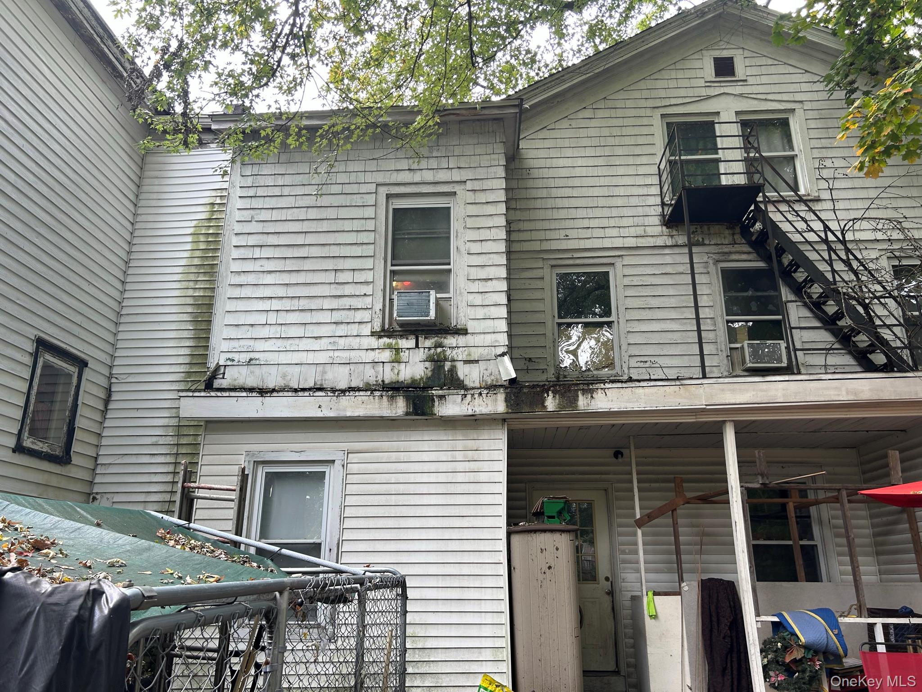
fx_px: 693
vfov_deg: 53.1
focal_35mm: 26
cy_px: 346
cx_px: 461
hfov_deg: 67.3
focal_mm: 5.7
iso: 40
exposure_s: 1/172
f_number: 1.5
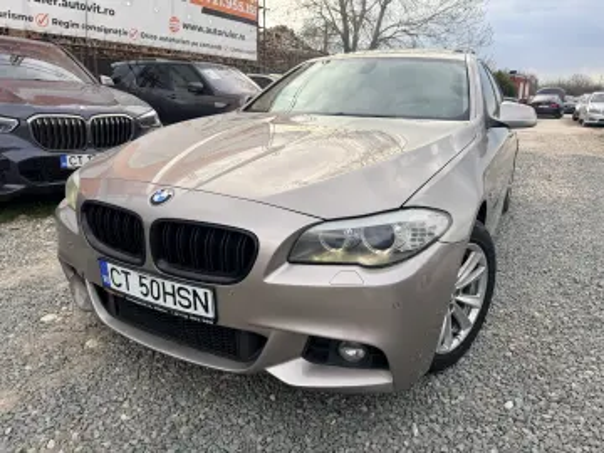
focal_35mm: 24
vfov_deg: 56.8
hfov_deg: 71.6
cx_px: 302
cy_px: 226
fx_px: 419
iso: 80
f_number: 1.78
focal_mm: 6.76
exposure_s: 1/1250
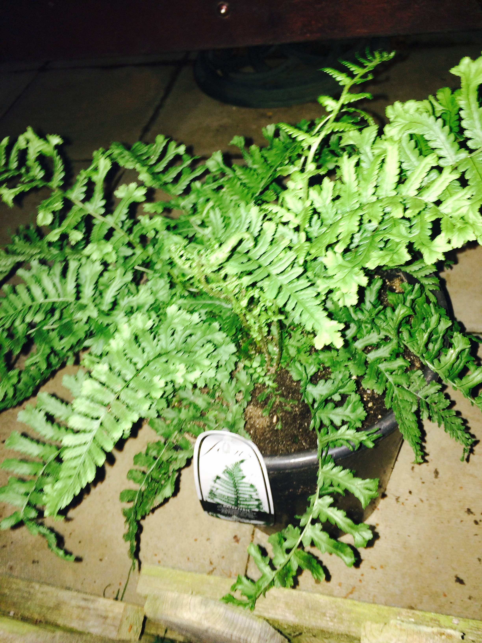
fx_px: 538
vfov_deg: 61.7
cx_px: 241
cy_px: 322
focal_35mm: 29
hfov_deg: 48.2
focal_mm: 4.15
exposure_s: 1/17
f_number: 2.2
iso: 64
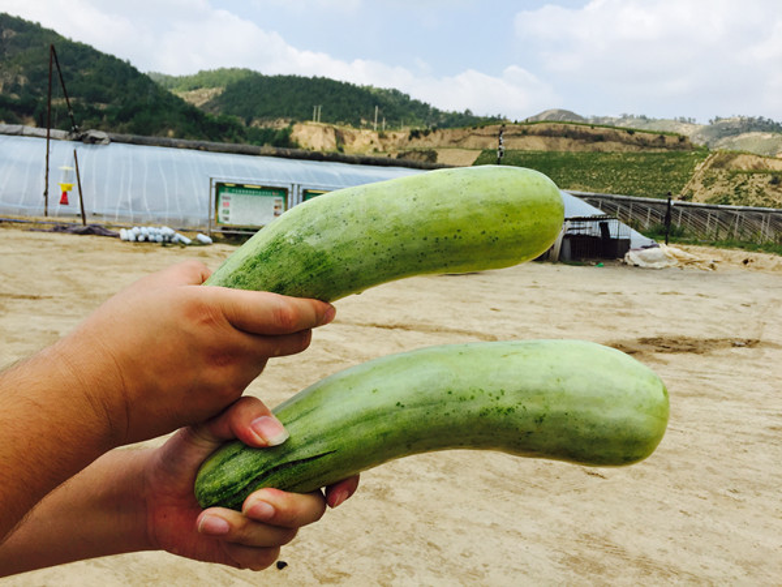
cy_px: 294
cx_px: 391
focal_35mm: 29
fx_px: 655
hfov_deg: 61.7
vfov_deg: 48.2
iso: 32
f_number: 2.2
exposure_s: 1/1799
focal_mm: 4.15
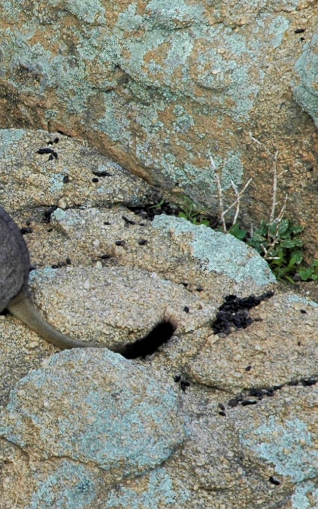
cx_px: -41
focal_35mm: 162
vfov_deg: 12.9
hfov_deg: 8.0
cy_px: 254
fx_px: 2247
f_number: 6.3
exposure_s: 1/160
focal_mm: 70
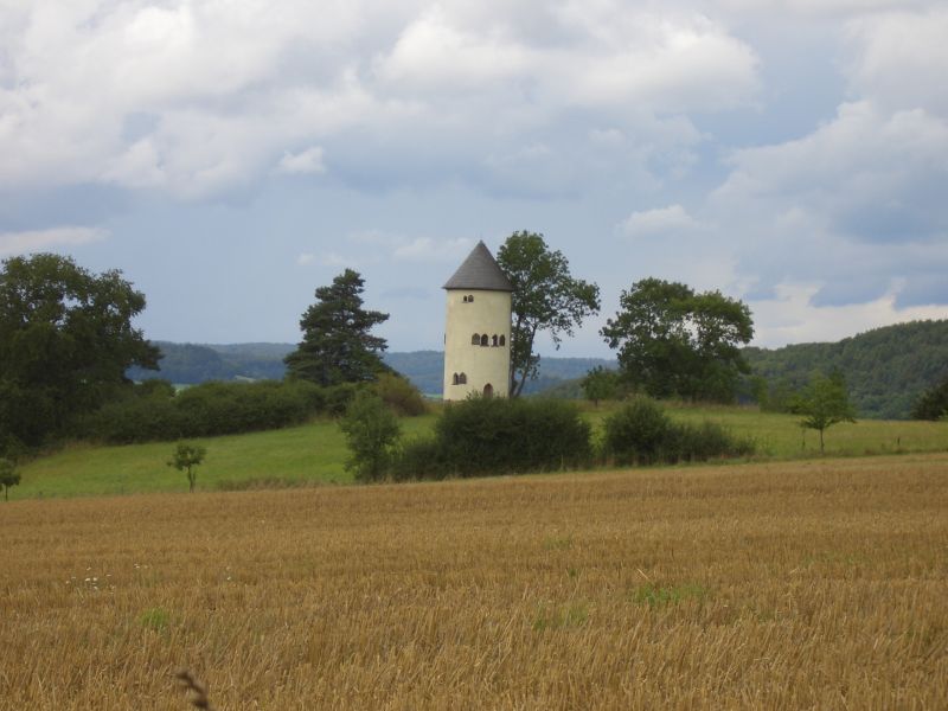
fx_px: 2876
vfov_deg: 14.1
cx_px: 474
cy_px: 356
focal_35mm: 105
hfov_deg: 18.7
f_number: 4.8
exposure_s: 1/320
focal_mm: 17.4
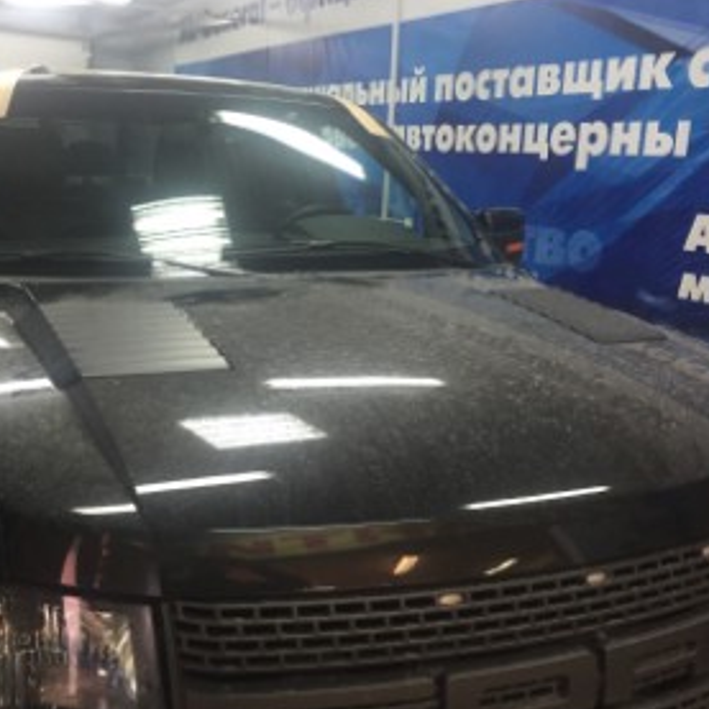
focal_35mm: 37
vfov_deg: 44.9
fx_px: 857
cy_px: 356
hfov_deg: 44.7
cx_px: 287
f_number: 2.2
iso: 160
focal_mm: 4.15
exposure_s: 1/33
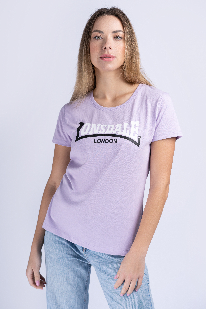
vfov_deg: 36.2
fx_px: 472
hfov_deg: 24.6
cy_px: 154
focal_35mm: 55
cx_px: 103
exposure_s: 1/160
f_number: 5.6
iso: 100
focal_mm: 55
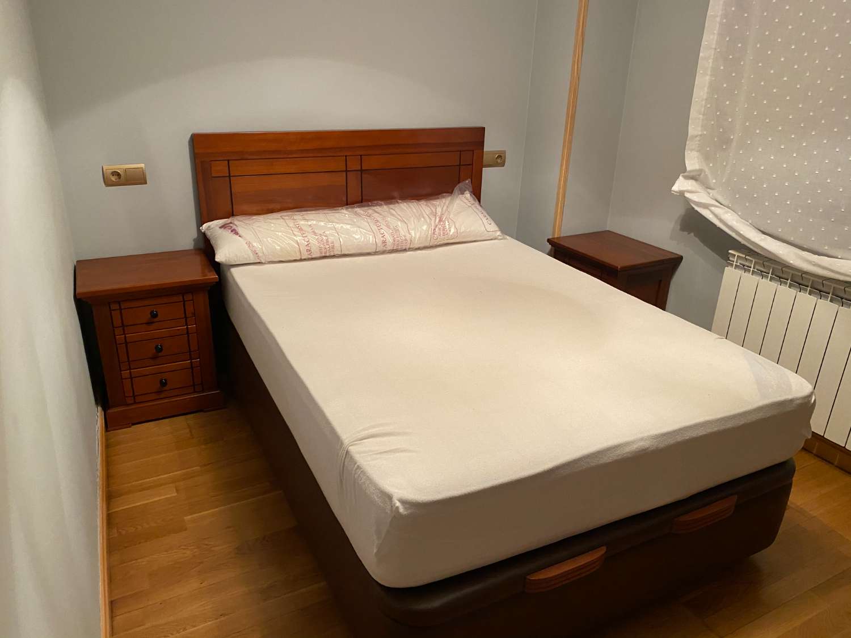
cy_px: 319
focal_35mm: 26
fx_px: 639
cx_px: 426
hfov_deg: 67.3
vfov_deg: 53.1
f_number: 1.8
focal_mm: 4.25
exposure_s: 1/50
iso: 250
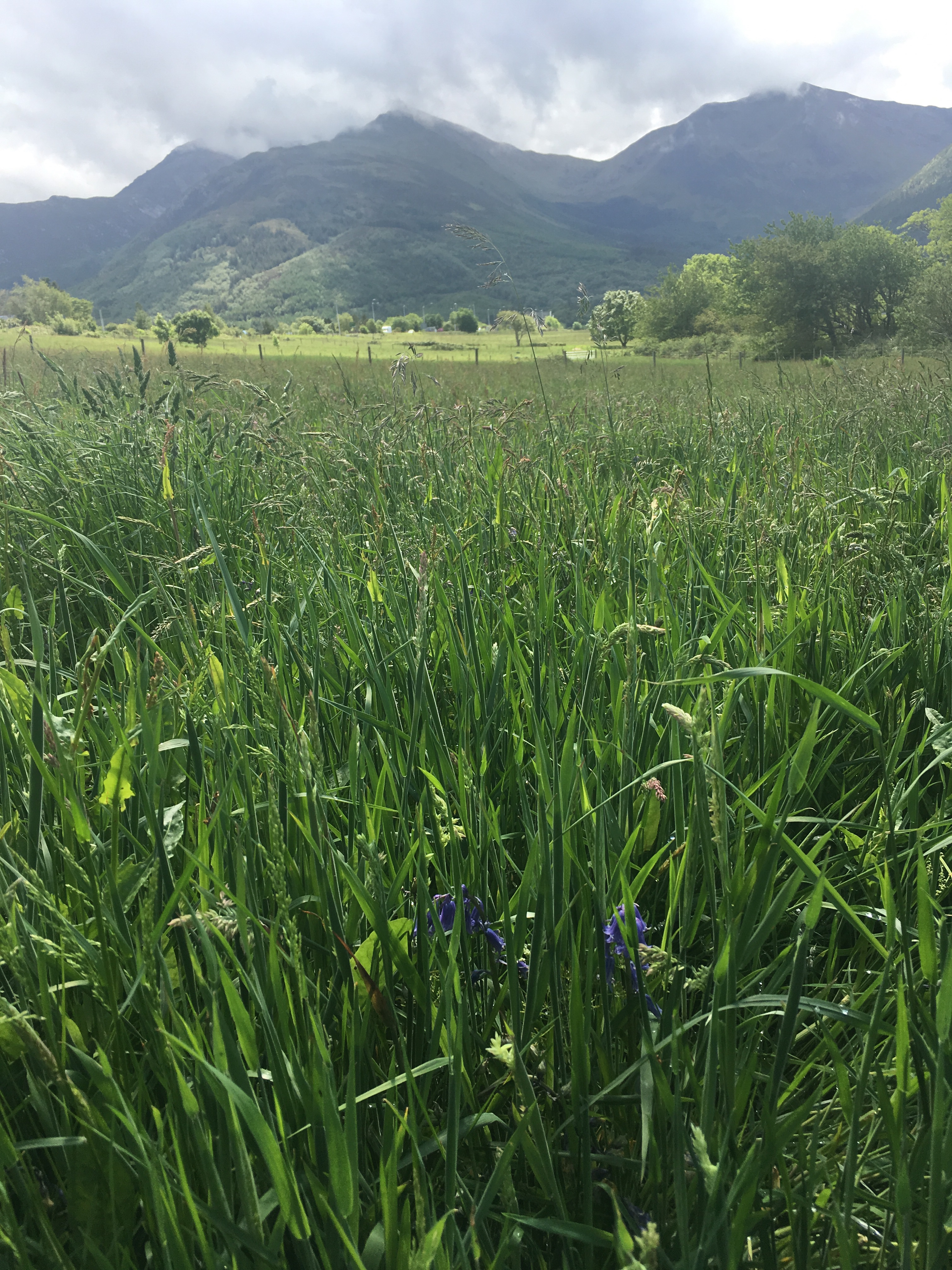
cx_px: 476
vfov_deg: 61.7
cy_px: 635
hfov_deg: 48.2
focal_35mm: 29
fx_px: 1063
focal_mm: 4.15
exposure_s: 1/549
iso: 25
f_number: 2.2
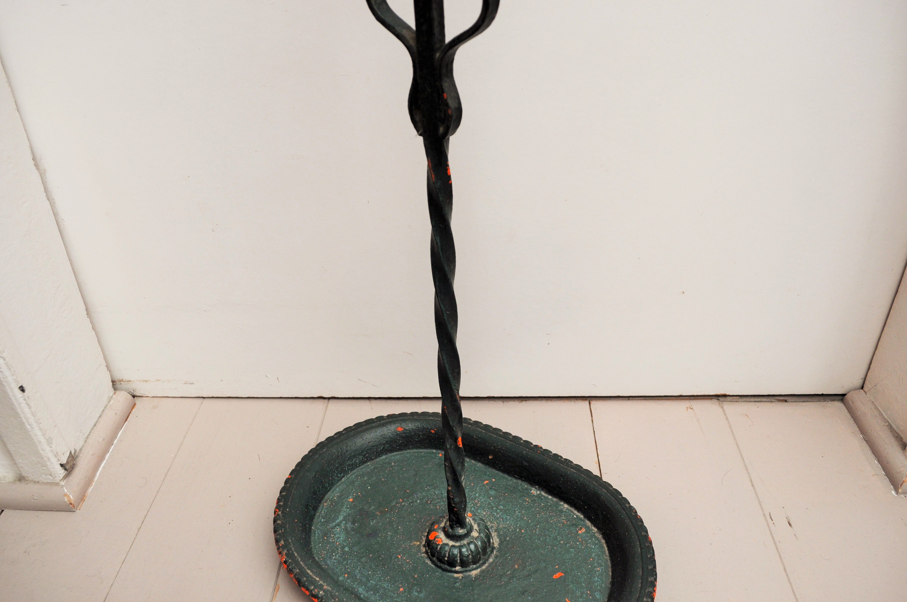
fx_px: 755
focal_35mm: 30
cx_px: 454
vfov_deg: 43.5
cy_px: 301
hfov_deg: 62.0
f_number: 5.6
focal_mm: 20
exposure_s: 1/125
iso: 320
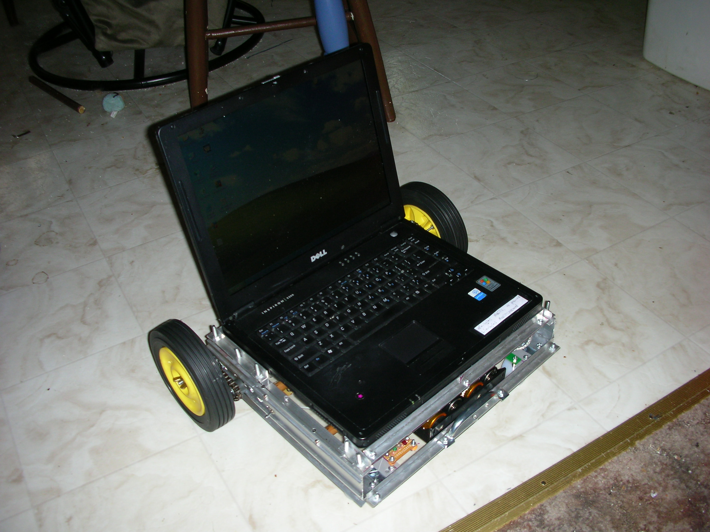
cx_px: 355
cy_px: 266
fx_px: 718
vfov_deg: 40.7
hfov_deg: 52.6
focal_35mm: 35
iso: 50
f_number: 3
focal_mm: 5.8
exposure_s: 1/60.1
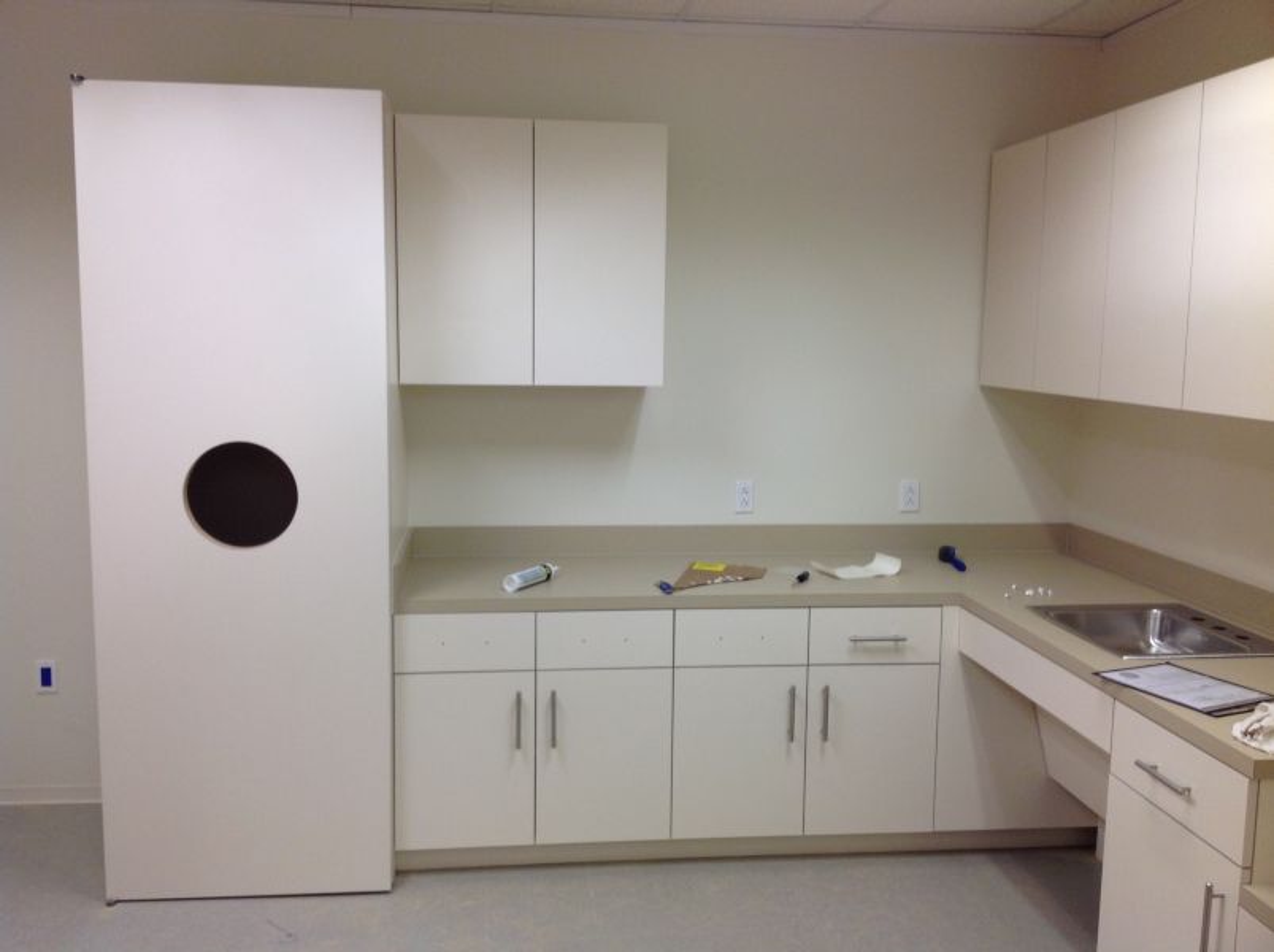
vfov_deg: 40.6
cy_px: 476
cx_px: 637
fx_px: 1286
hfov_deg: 52.7
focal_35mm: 35
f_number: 2.4
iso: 50
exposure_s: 1/24
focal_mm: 4.28
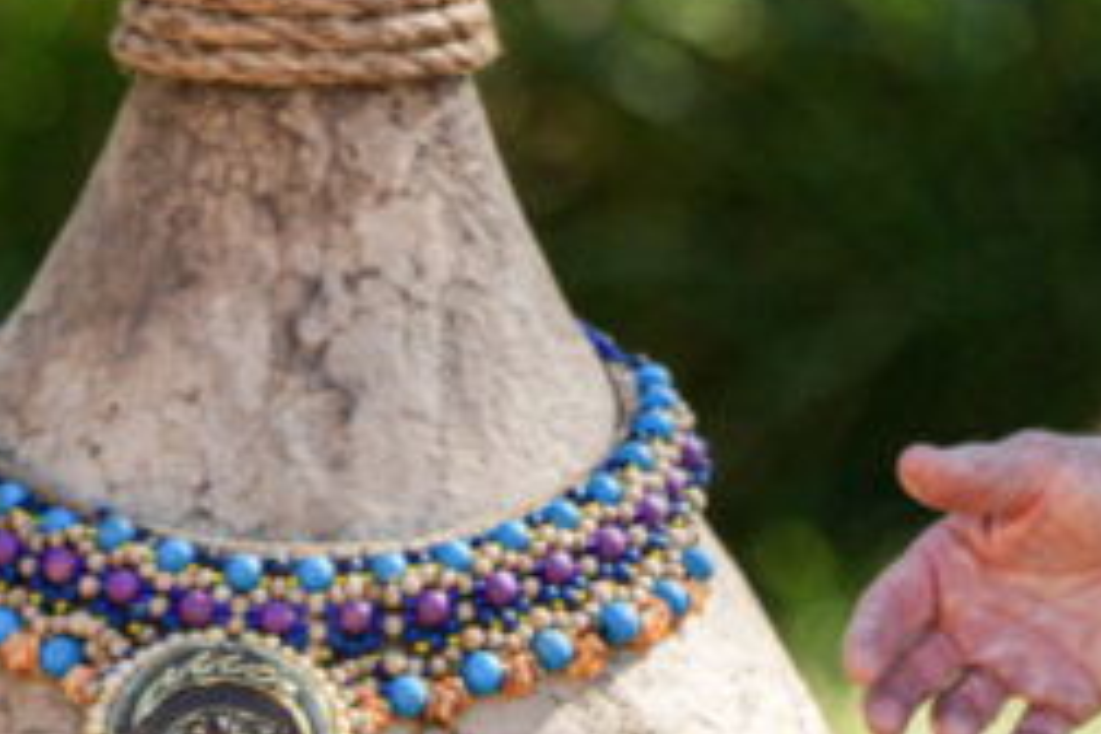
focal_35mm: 1444
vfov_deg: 1.0
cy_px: -356
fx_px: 44159
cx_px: 1394
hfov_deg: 1.4
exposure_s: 1/800
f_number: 6.3
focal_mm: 355
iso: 800
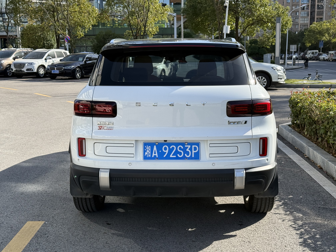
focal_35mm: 48
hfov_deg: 39.7
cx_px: 168
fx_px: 466
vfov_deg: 30.3
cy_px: 126
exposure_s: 1/2865
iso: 80
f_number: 1.78
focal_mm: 6.76
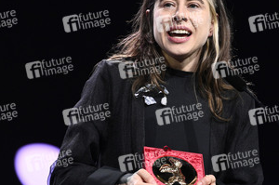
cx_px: 155
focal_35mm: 301
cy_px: 91
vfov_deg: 4.6
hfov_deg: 6.9
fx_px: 2329
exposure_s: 1/250
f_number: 4
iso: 4000
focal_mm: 200
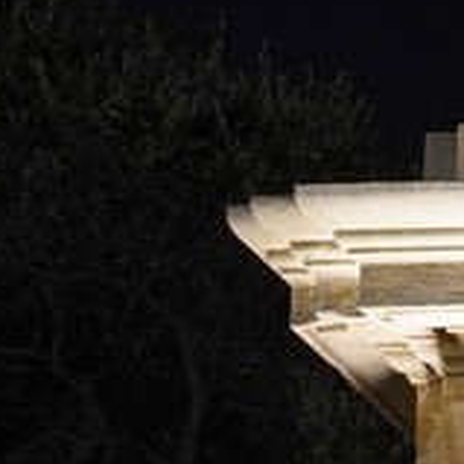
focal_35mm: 250
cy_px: 893
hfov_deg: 6.7
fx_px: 3791
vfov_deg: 6.8
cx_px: 1080
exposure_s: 1/40
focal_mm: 39
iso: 800
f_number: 5
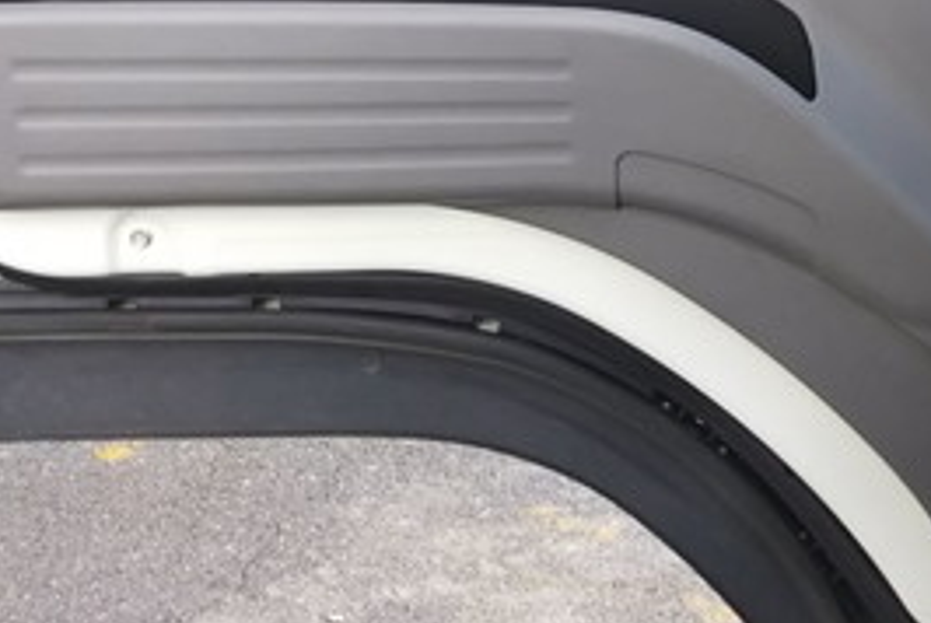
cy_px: -158
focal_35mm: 75
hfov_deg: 26.3
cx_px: 780
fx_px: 1942
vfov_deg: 17.3
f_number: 2.2
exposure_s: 1/120
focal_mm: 4
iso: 64
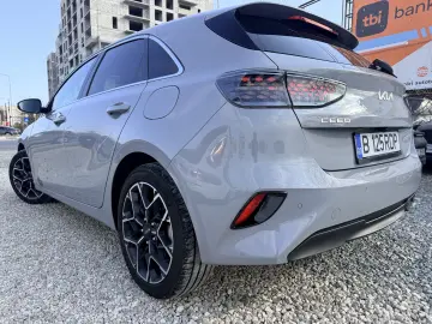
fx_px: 300
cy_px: 162
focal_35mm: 24
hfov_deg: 71.6
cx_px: 216
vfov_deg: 56.8
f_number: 1.78
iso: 80
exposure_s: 1/1361
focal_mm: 6.76
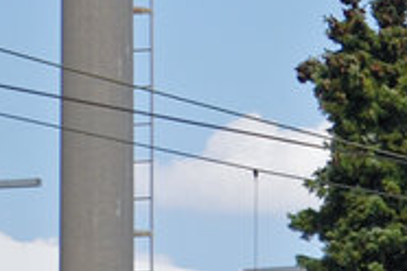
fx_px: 7653
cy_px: 705
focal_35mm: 677
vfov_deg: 2.0
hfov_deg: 3.0
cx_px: 1096
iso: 200
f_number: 5
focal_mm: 70
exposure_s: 1/1000
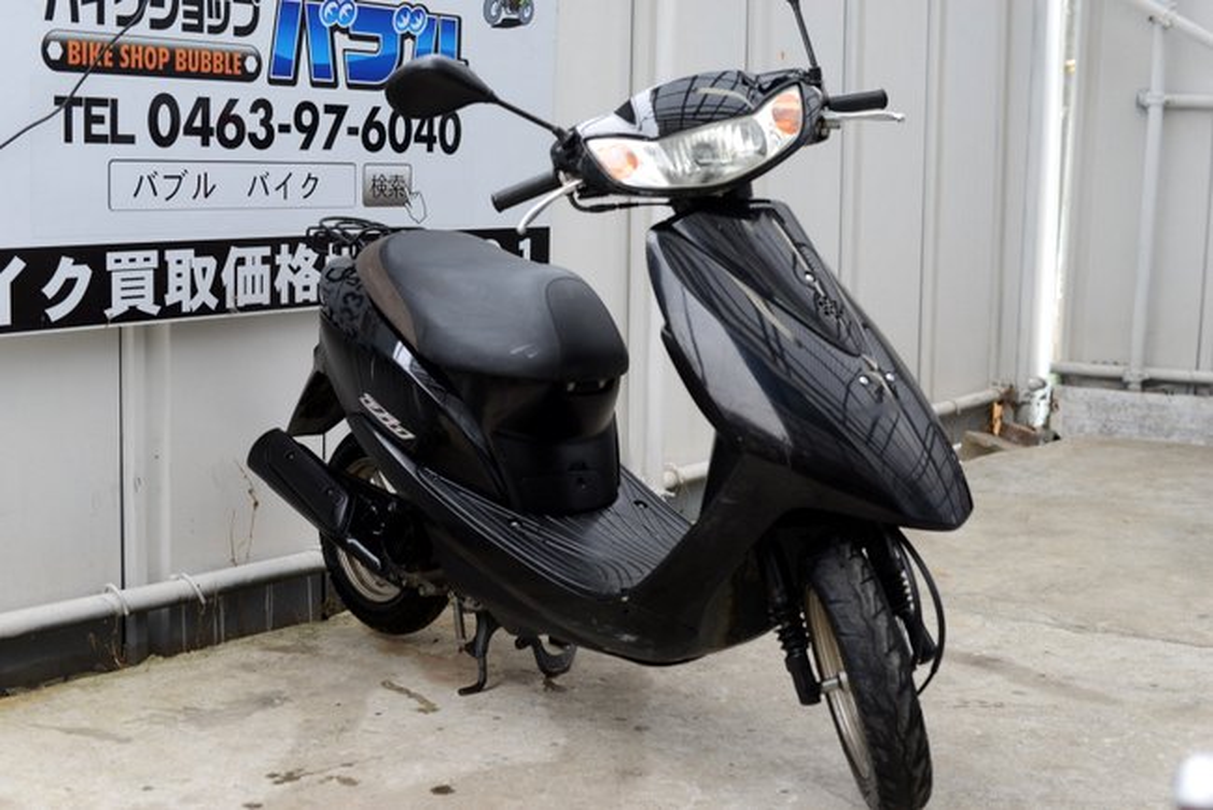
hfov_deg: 39.6
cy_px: 405
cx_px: 606
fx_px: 1685
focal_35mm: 50
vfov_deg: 27.0
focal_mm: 50
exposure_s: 1/100
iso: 100
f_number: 4.5
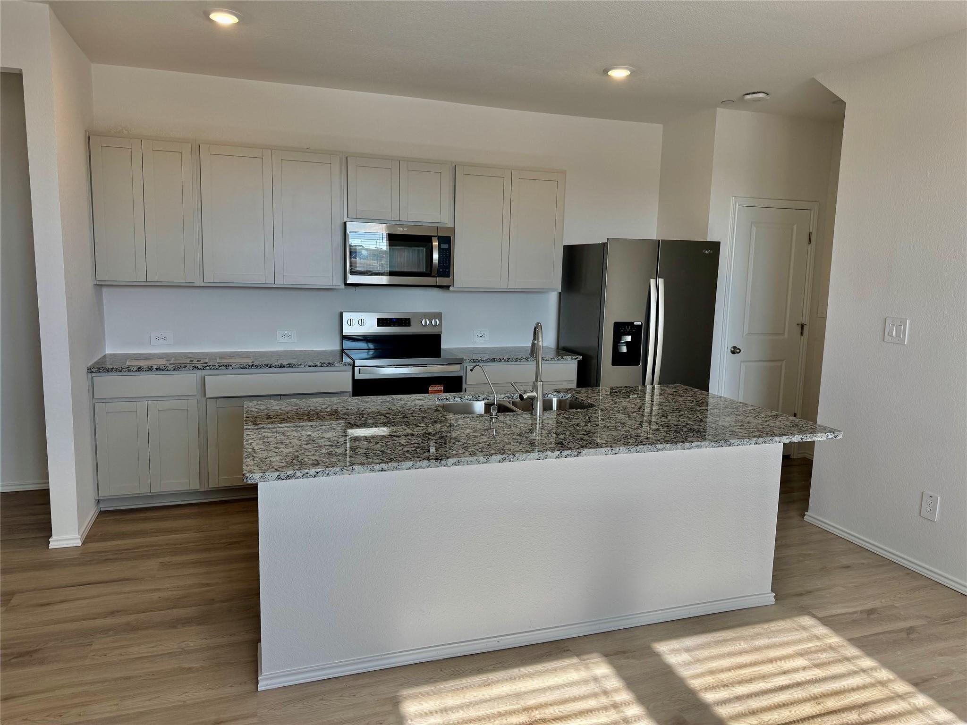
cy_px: 362
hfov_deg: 71.6
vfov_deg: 56.8
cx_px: 484
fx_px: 670
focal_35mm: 24
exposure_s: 1/305
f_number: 1.78
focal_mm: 6.76
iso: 80
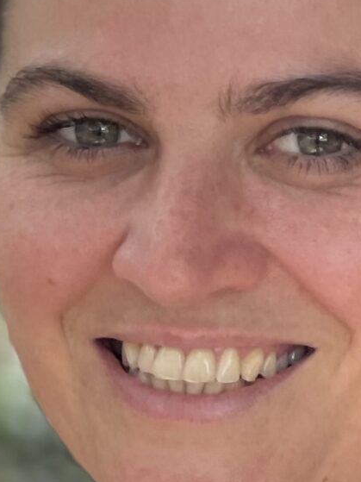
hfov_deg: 5.1
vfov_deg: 6.8
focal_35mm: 293
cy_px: 347
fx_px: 4076
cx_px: 266
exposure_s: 1/121
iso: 64
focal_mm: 7.5
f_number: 2.2
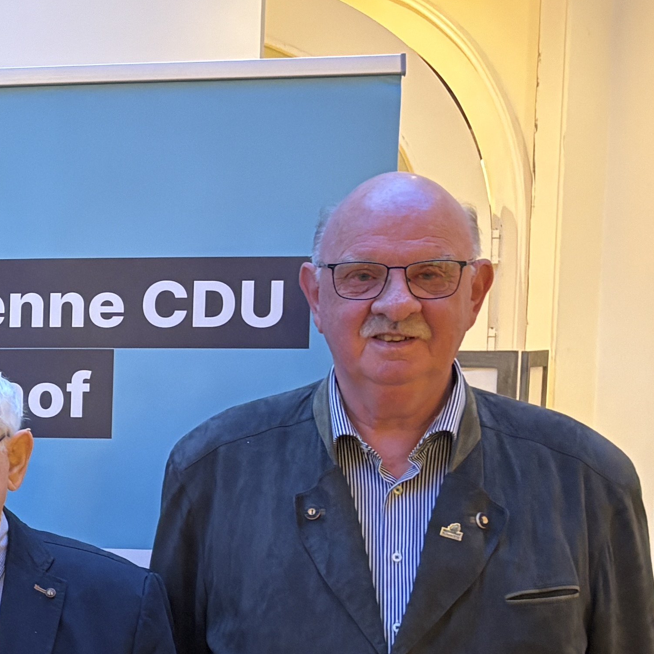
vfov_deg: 19.8
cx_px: -405
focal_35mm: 87
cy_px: 486
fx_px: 1860
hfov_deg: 17.4
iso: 250
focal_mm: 5.96
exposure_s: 1/50
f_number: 1.6
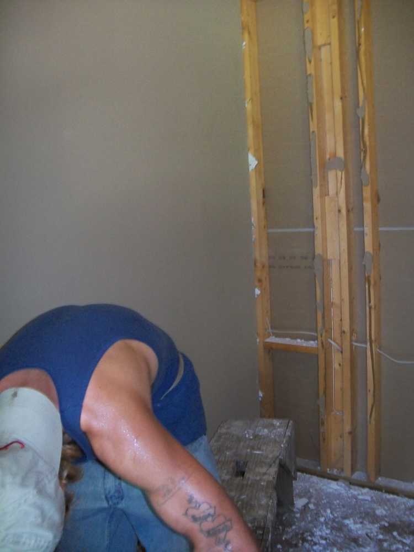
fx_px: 574
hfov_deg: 39.7
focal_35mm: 36
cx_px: 207
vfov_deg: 51.4
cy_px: 276
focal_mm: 6
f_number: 2.7
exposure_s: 1/30
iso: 240
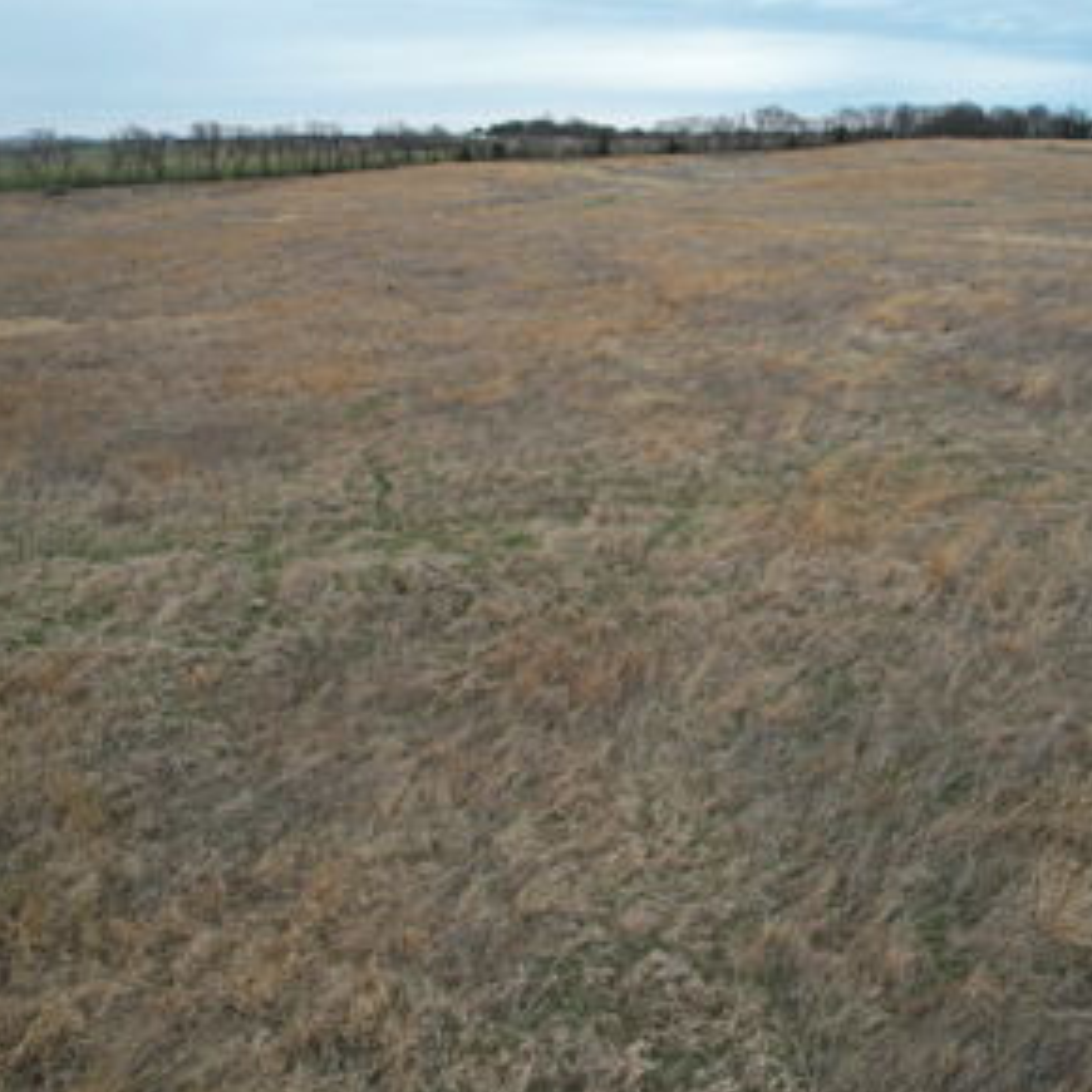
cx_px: 648
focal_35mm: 29
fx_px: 1035
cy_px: 554
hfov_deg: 55.3
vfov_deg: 55.6
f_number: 2.8
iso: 100
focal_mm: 8.38
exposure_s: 1/500
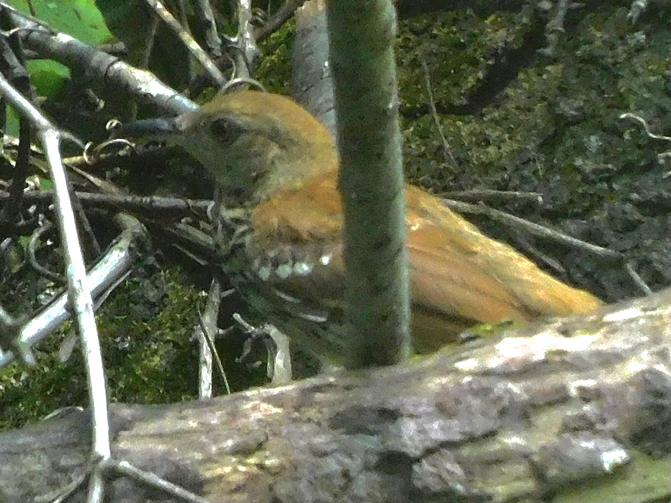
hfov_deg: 2.0
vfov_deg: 1.5
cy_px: 252
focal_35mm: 1000
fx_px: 19382
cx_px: 336
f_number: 5.6
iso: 450
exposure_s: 1/200
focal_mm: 179.2
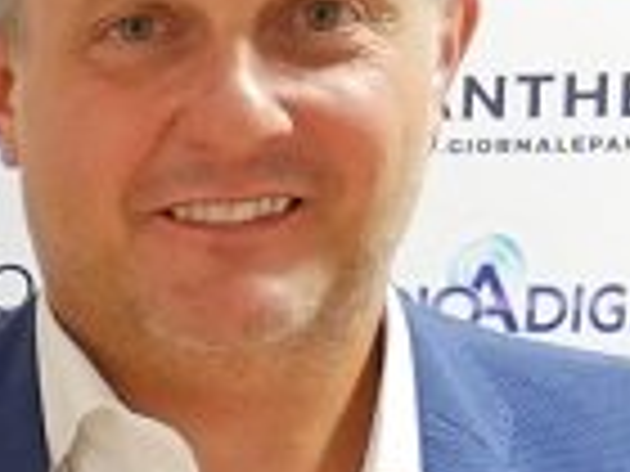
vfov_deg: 8.2
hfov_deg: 9.2
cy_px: 809
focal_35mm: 175
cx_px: -1197
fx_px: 3185
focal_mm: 12
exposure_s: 1/50
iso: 3200
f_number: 3.5
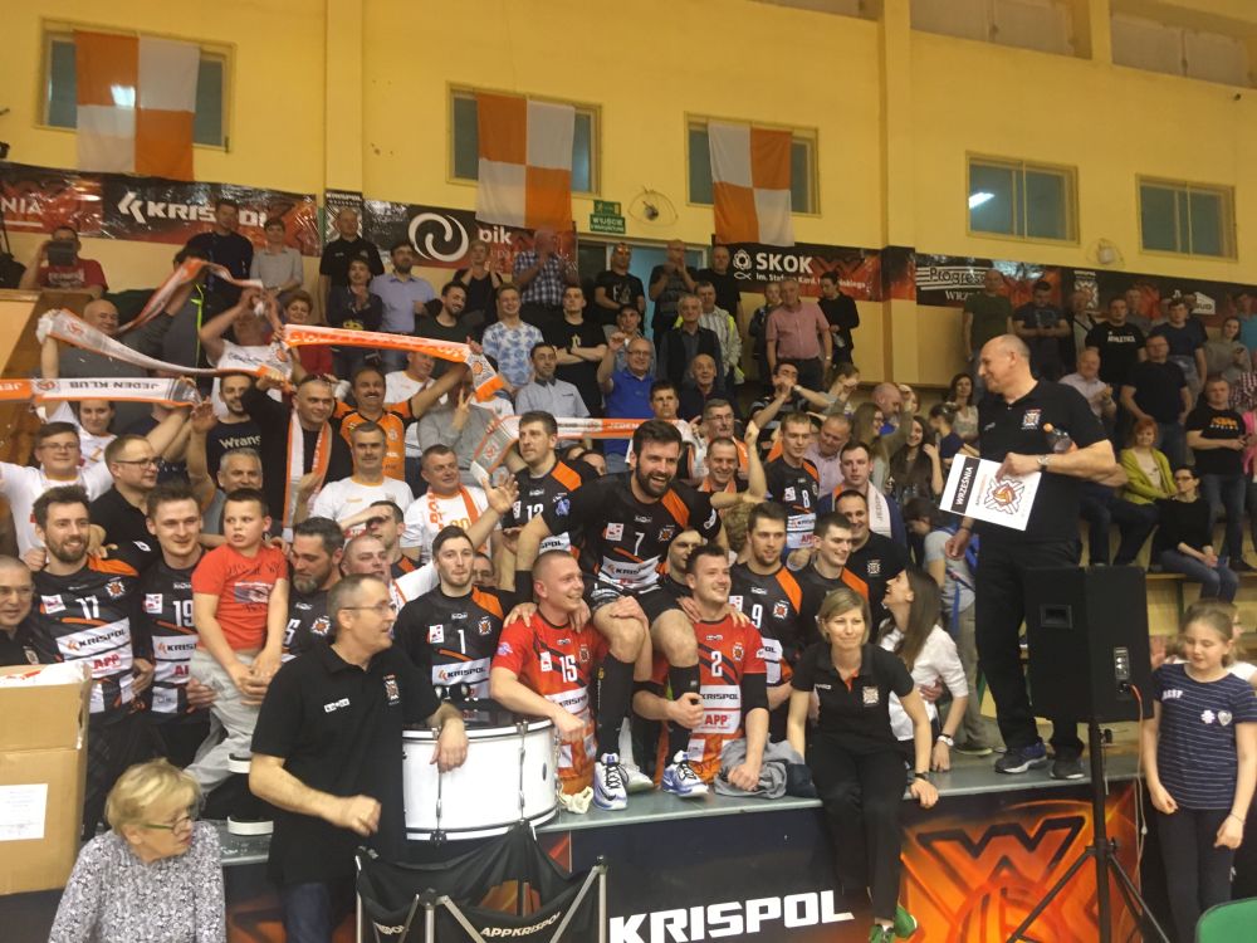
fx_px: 1053
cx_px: 628
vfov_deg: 48.2
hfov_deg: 61.7
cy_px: 472
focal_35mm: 29
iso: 160
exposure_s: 1/33
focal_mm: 4.15
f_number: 2.2
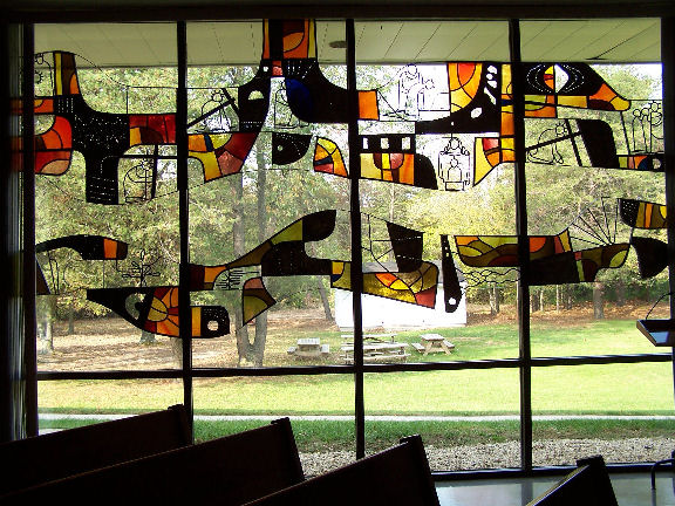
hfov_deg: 49.0
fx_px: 741
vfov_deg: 37.7
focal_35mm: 38
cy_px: 253
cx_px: 338
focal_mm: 6.3
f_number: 2.8
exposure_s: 1/60
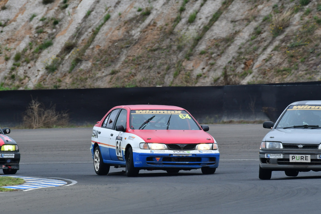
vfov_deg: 1.8
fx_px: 6690
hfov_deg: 2.7
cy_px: 107
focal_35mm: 750
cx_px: 160
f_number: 11
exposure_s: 1/640
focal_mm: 500
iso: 640
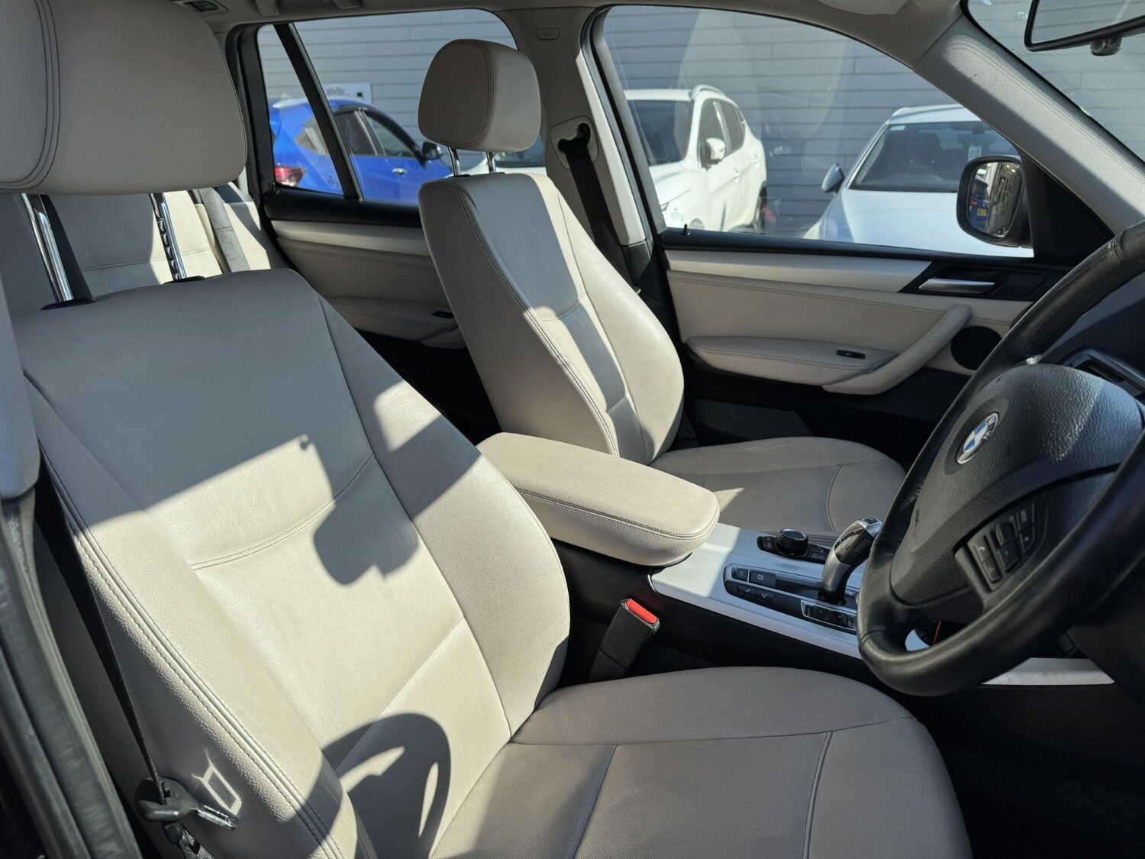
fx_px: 794
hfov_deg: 71.6
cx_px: 572
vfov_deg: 56.8
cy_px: 430
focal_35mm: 24
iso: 80
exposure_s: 1/2415
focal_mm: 6.76
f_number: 1.78
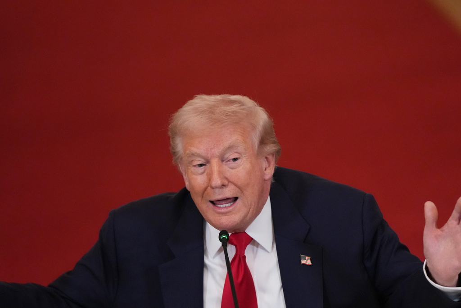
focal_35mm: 300
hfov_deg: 6.9
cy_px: 154
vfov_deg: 4.6
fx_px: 3842
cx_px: 230
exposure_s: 1/400
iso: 5000
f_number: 2.8
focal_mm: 200
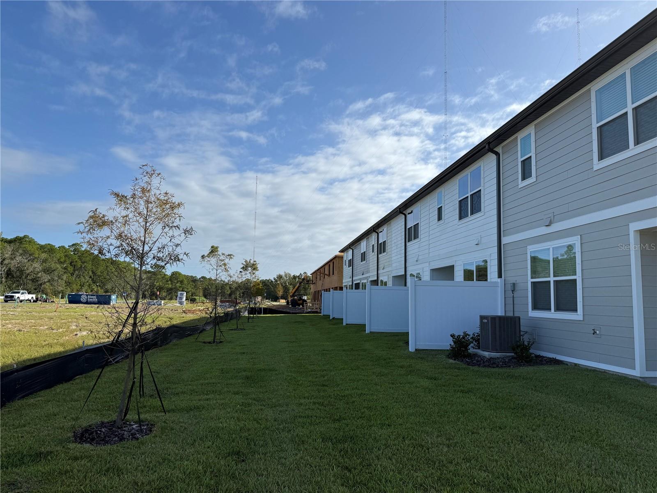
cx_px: 328
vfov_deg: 56.8
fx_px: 456
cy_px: 246
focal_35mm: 24
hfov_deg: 71.6
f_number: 1.78
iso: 80
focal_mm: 6.76
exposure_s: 1/5714
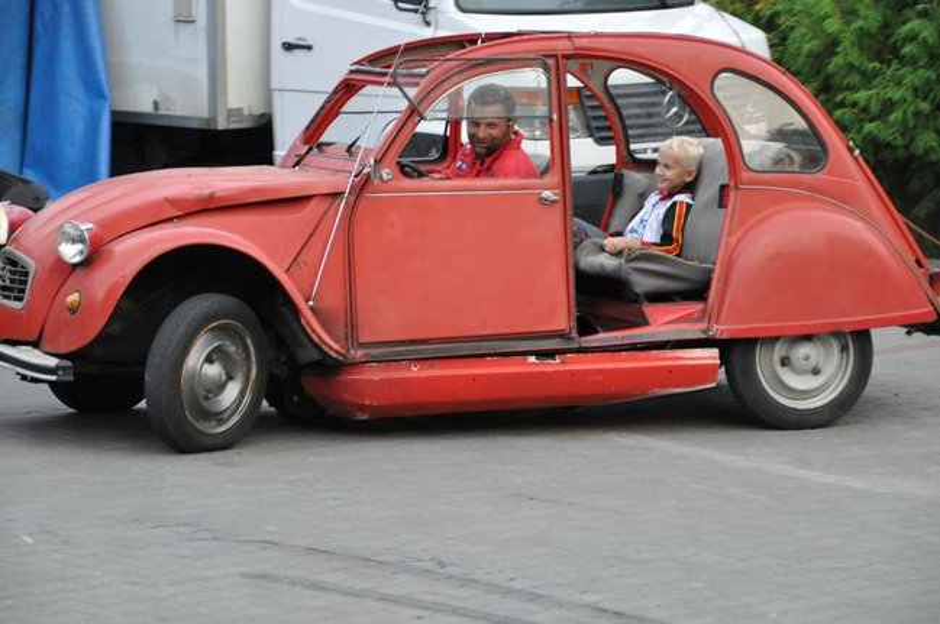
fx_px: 3833
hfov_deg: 14.0
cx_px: 470
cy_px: 312
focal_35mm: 147
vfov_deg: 9.3
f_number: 5.6
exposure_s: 1/250
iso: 1800
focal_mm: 98
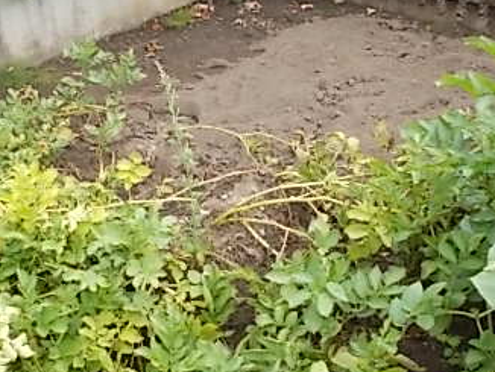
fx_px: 730
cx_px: 191
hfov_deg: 37.3
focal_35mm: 51
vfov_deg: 28.6
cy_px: 164
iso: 80
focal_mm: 4.6
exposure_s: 1/100
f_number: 3.2
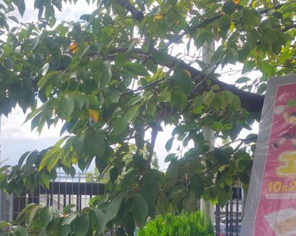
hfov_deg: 27.1
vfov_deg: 21.4
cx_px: 115
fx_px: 613
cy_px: 206
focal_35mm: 70
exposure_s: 1/2555
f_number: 1.9
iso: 50
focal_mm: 5.6
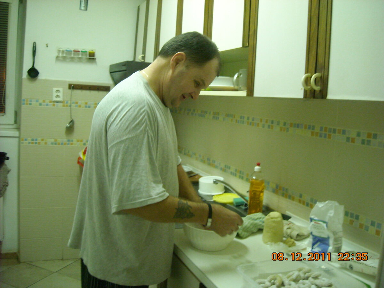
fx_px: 388
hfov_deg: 52.6
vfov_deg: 40.7
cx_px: 192
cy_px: 144
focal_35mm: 35
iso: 400
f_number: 2.8
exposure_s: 1/17
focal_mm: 5.7
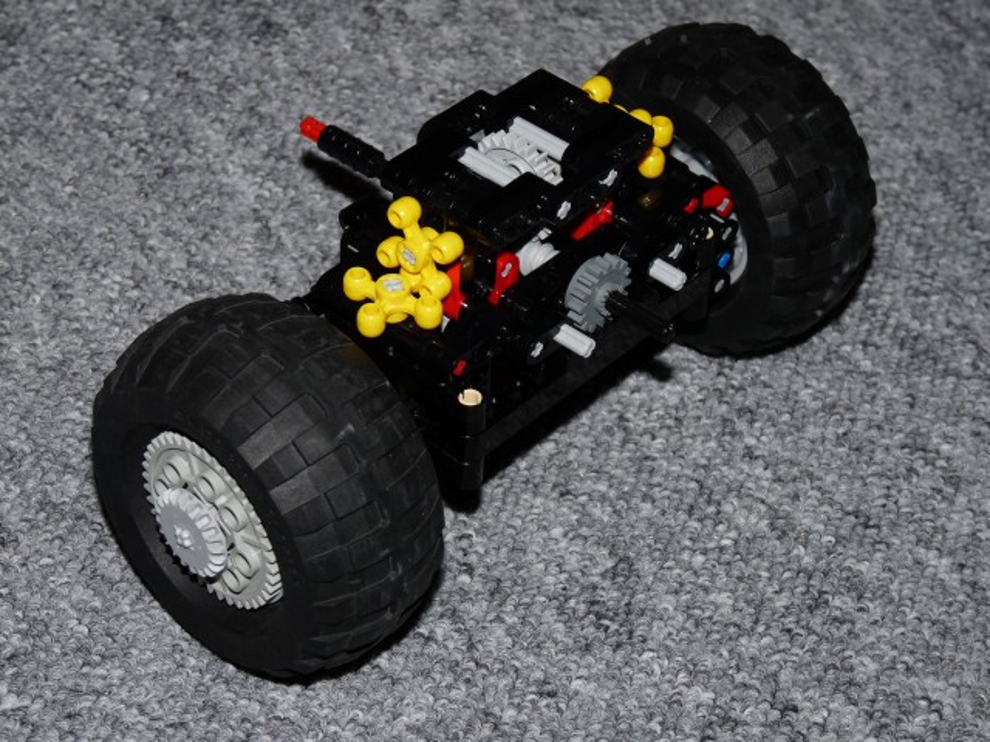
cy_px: 371
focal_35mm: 91
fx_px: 2603
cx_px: 495
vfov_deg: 16.2
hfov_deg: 21.5
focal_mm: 16.1
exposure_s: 1/40
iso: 100
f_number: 3.4
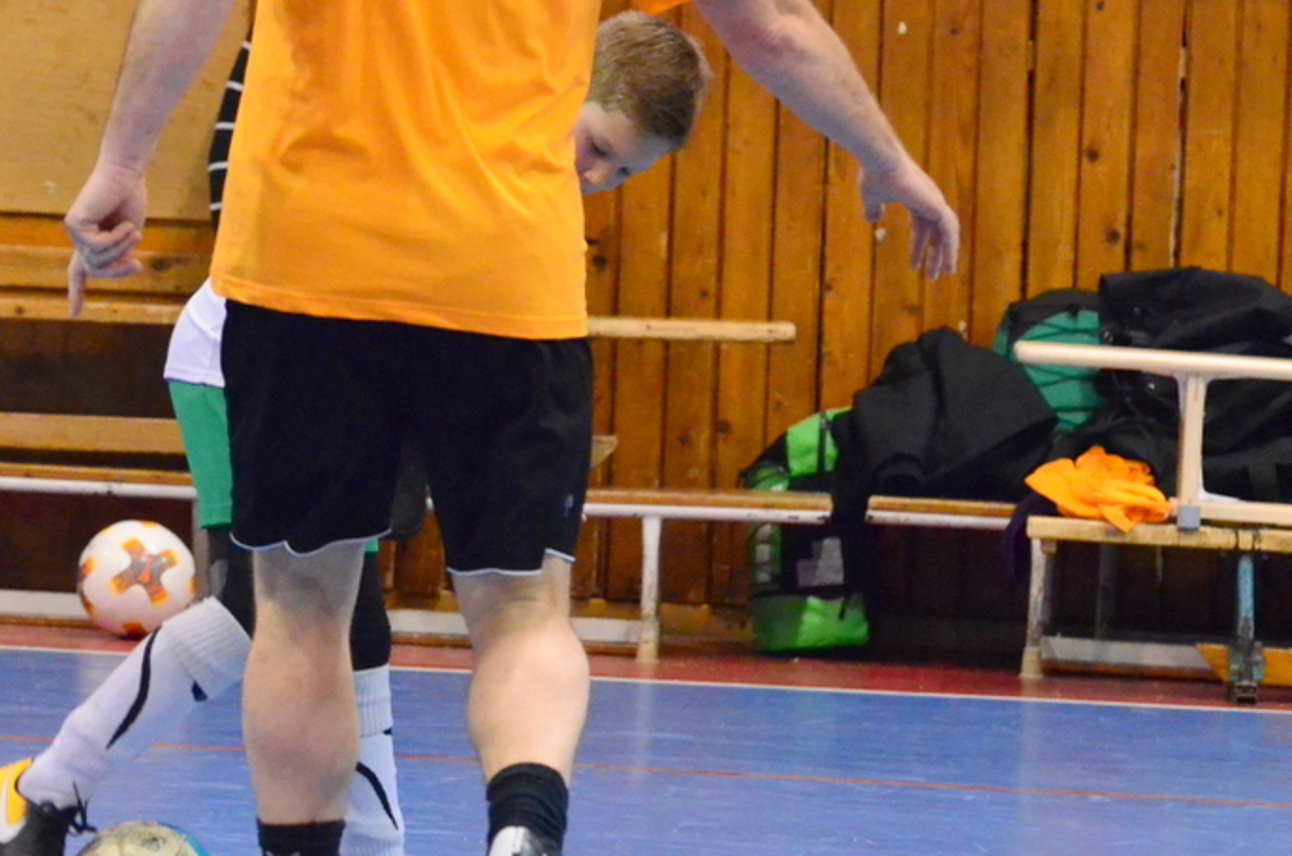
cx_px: 374
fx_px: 10887
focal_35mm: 304
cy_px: 315
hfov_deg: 6.8
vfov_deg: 4.5
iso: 6400
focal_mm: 116
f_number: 5
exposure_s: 1/640
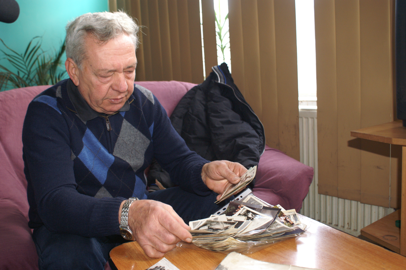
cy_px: 135
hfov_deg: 53.2
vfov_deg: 36.8
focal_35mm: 36
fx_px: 406
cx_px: 203
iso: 400
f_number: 4.5
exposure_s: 1/60
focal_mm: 24
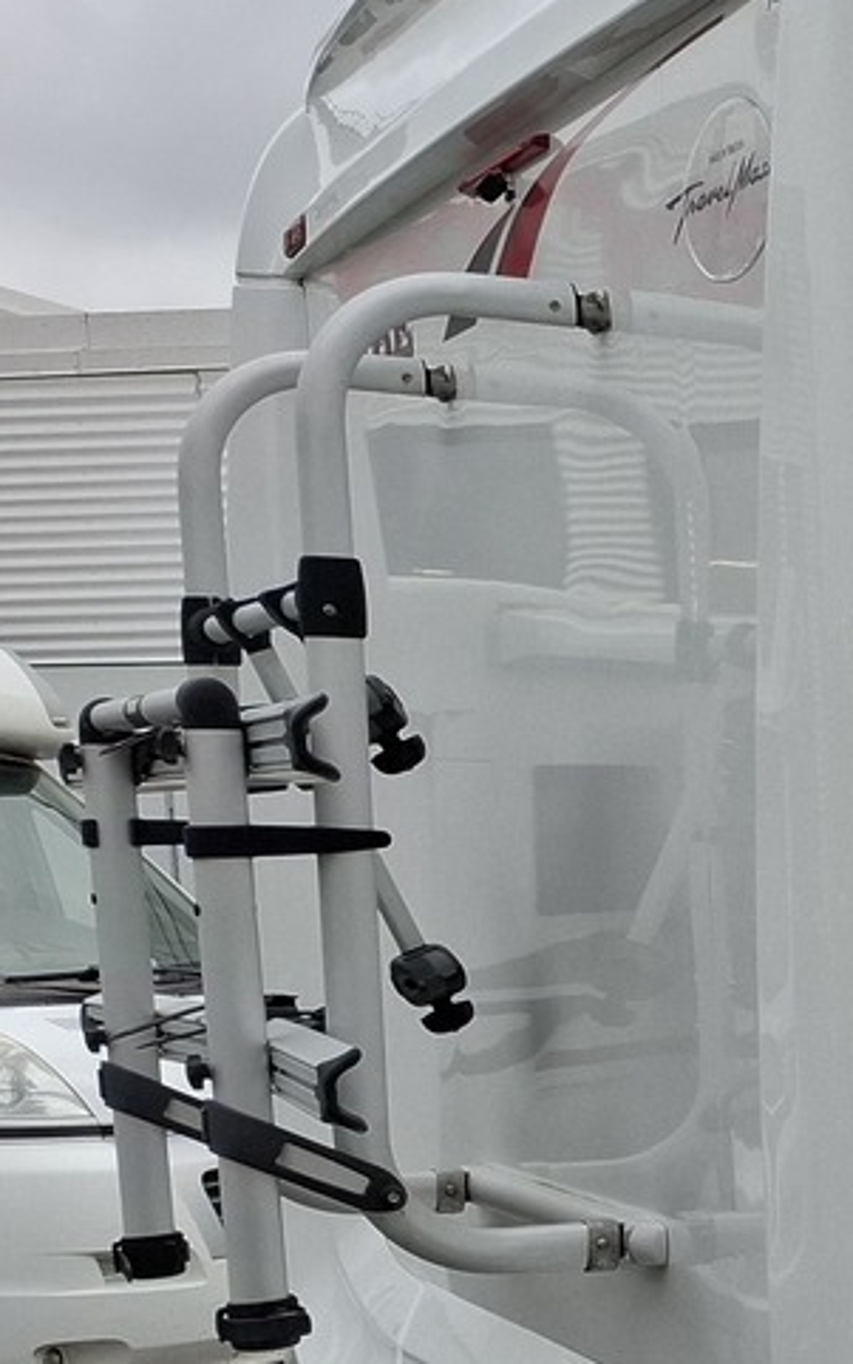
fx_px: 2713
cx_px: 1964
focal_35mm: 73
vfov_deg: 27.4
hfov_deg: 13.6
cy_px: 1177
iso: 50
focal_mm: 5.54
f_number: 1.8
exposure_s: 1/820
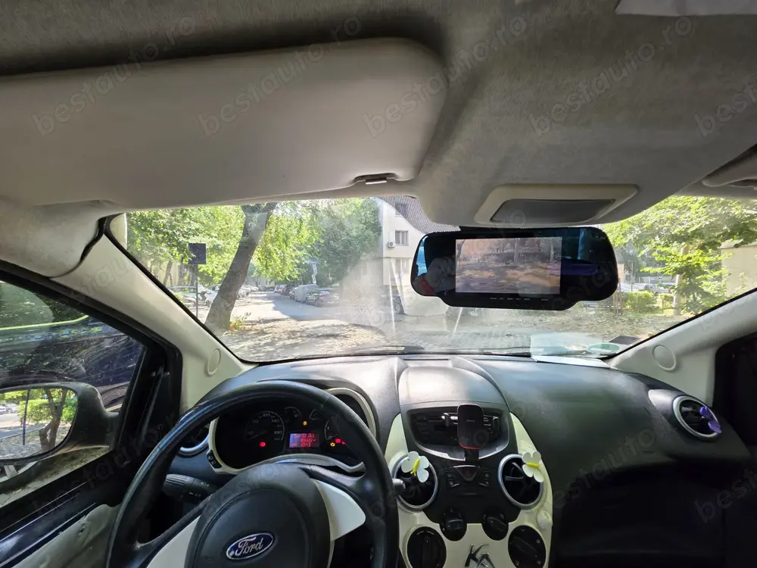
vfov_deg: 89.9
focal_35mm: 13
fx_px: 284
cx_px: 378
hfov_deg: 106.2
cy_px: 284
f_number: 1.9
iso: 50
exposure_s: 1/120
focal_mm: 2.2
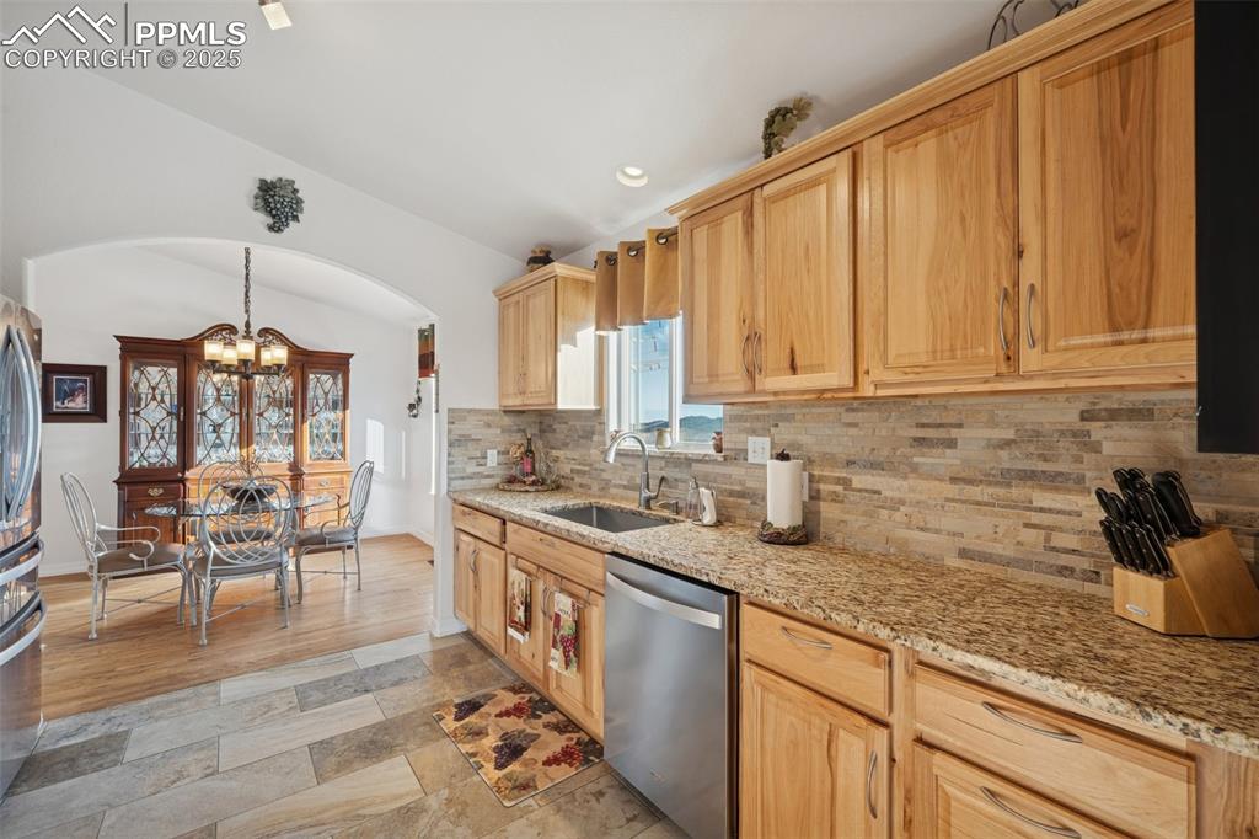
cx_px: 630
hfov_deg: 100.4
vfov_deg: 77.3
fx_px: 524
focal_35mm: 15
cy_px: 420
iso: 100
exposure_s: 1/10
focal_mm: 15
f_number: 11
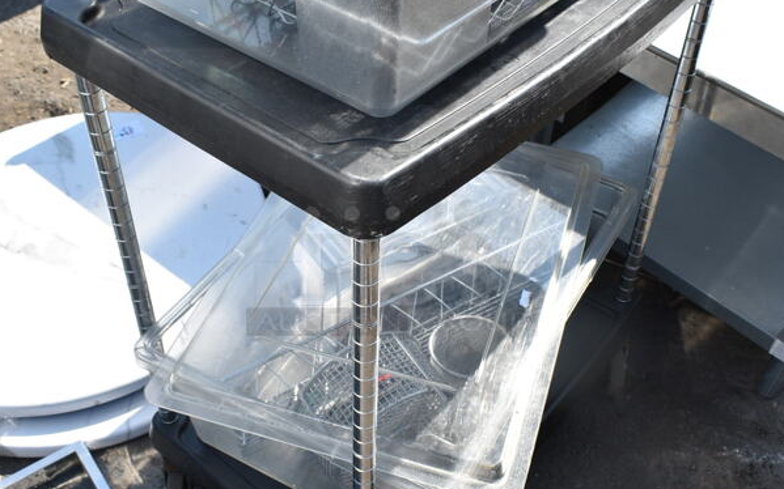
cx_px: 393
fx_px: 897
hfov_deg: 47.2
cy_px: 267
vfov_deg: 30.5
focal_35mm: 42
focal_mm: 18
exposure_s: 1/200
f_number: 7.1
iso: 100
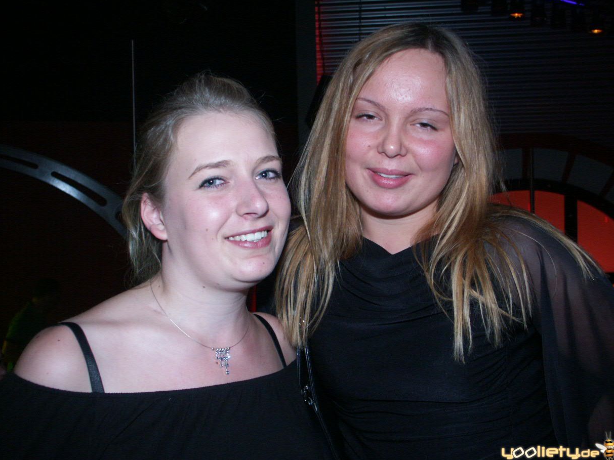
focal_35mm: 38
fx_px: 674
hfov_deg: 49.0
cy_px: 225
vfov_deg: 37.7
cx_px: 323
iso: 200
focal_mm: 9.45
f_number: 2.8
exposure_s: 1/45
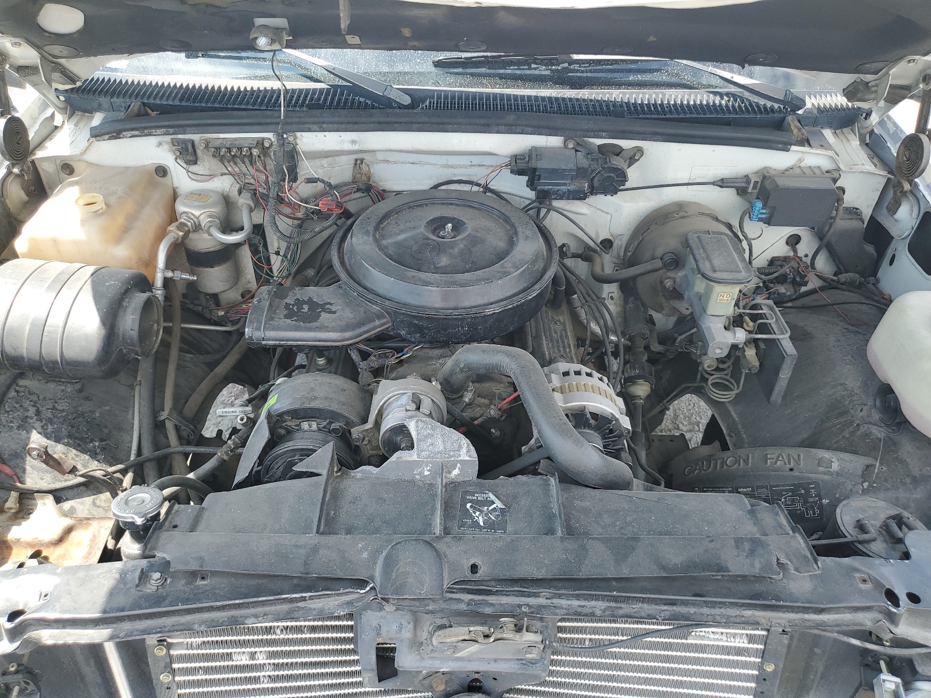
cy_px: 349
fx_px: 699
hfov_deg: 67.3
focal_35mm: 26
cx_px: 466
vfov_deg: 53.1
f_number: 1.5
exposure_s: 1/556
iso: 50
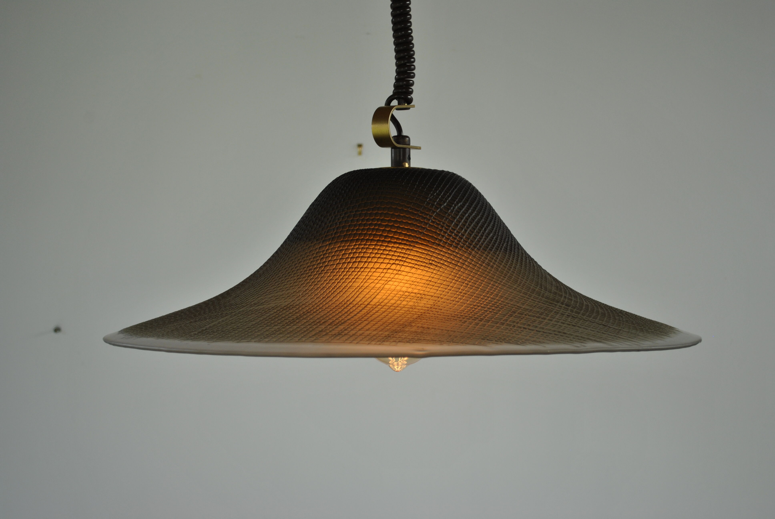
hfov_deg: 33.4
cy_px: 260
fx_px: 1293
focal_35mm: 60
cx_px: 388
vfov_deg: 22.7
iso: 200
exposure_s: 1/125
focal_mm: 40
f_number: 5.3
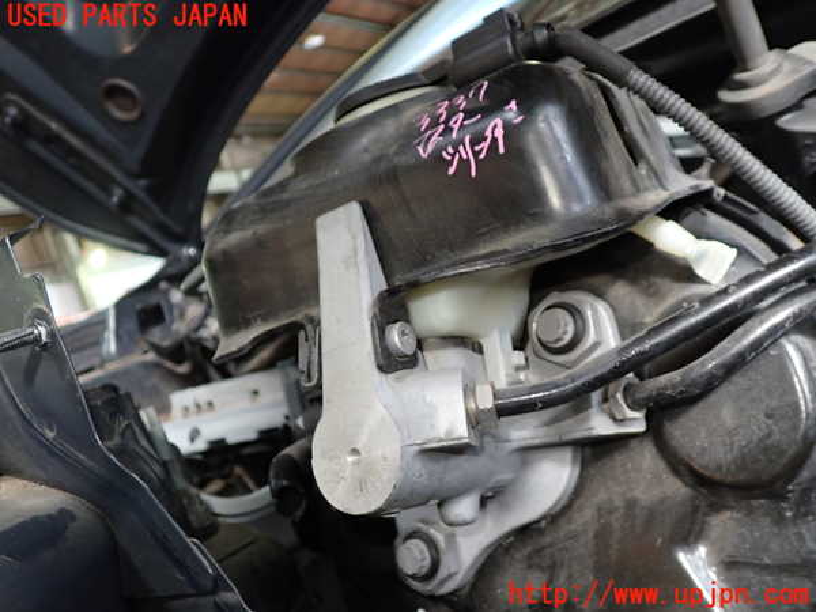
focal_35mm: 30
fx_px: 707
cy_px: 306
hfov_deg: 60.0
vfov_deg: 46.8
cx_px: 408
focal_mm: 5.4
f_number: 2.3
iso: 320
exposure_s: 1/30
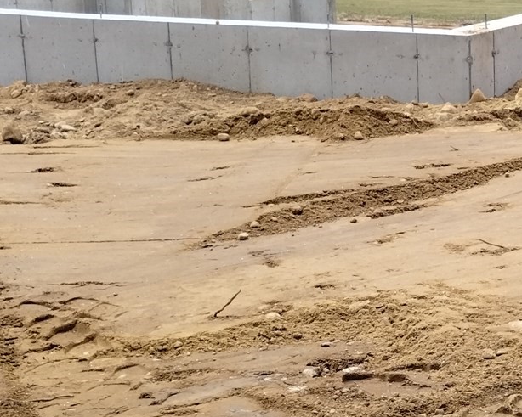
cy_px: 256
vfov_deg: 16.9
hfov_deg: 20.2
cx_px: 554
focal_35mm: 91
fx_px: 1406
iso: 150
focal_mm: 4.27
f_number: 1.8
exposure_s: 1/100
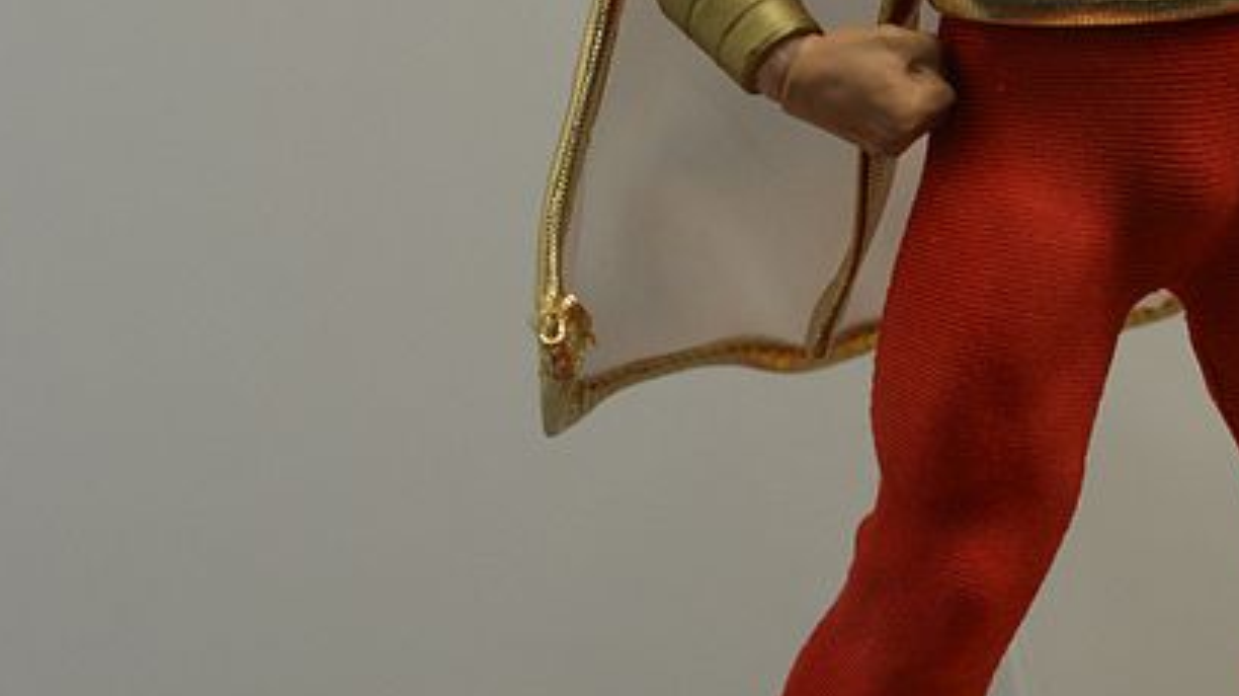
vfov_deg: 7.8
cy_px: 64
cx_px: 1081
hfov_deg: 13.9
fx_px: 5057
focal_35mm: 154
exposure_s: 1/200
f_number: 5.6
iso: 1600
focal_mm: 50
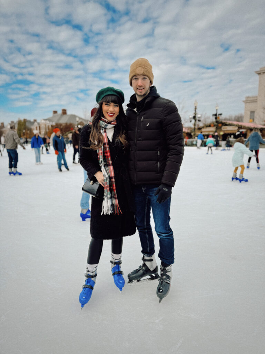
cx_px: 132
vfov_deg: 71.6
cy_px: 177
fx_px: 245
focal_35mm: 24
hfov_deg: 56.8
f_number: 1.78
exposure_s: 1/4608
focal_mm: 6.86
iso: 80
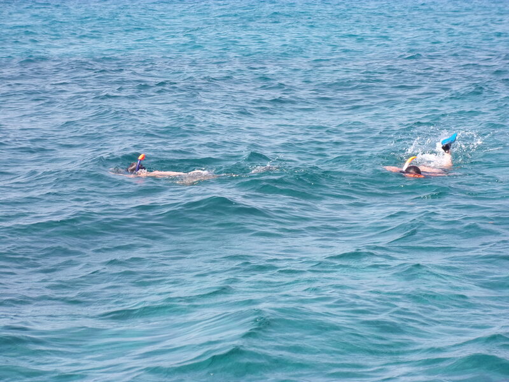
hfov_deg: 14.8
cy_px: 191
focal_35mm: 133
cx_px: 254
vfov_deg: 11.1
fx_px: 1956
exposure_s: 1/250
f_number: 5.5
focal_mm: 23.8
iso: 80
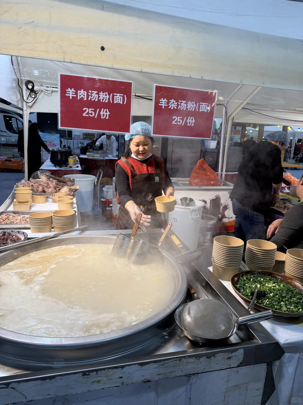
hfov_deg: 56.8
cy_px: 202
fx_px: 280
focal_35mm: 24
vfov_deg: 71.6
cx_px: 152
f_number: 1.78
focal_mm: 6.76
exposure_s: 1/100
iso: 64
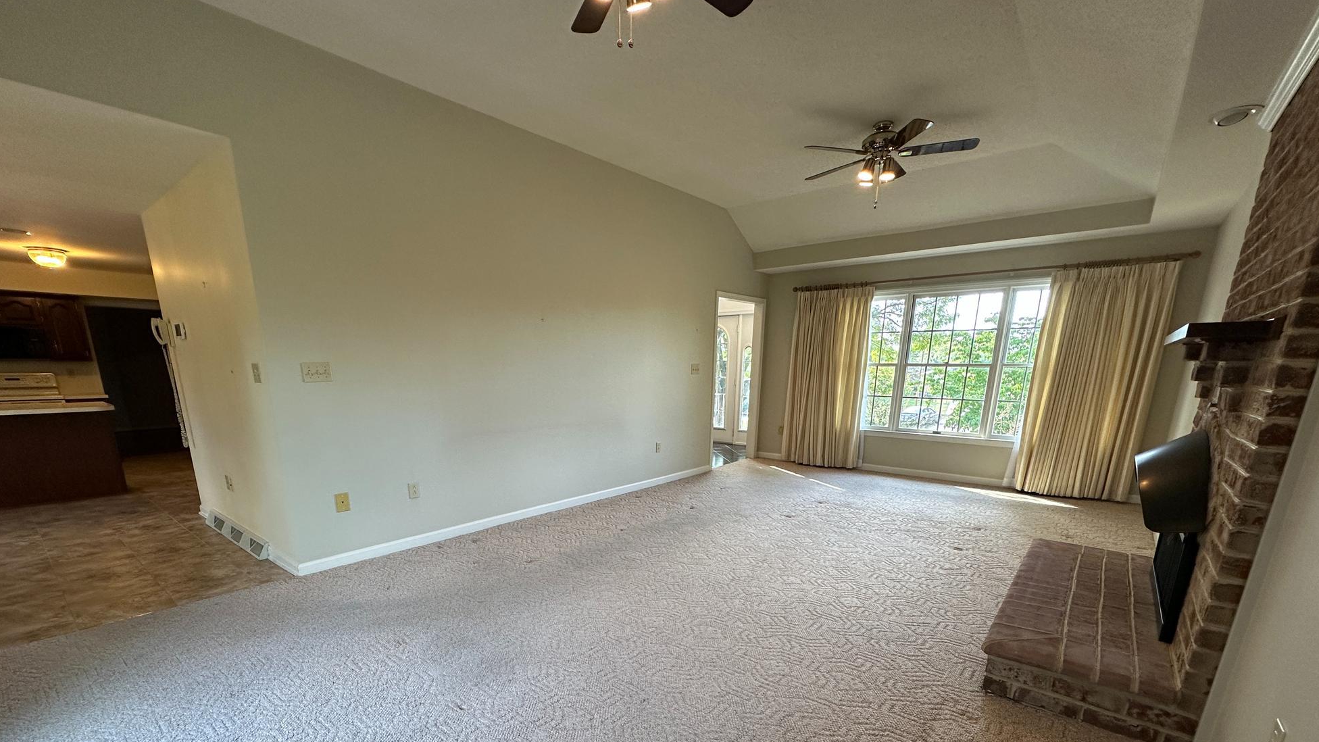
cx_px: 634
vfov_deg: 64.8
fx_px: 560
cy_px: 513
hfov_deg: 99.3
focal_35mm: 16
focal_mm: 2.22
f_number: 2.2
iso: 160
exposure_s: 1/120
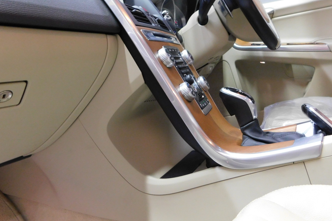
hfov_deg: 63.4
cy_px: 103
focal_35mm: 29
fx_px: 267
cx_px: 190
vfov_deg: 44.9
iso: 400
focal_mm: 4
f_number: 3
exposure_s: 1/13
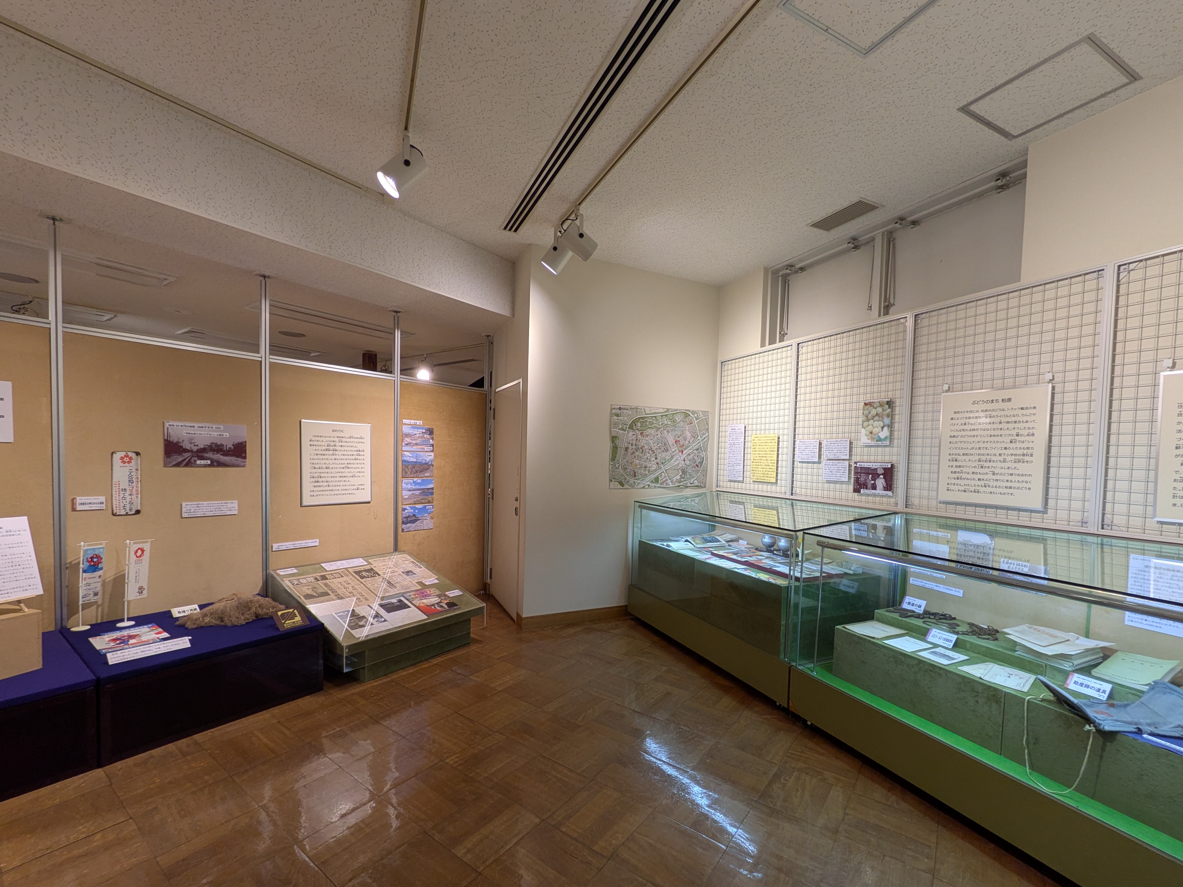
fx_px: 513
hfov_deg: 98.1
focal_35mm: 15
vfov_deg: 81.6
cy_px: 473
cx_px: 613
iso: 64
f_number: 2.2
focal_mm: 1.83
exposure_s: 1/24
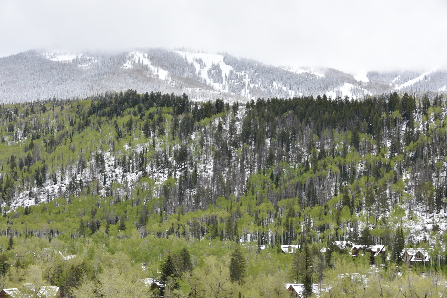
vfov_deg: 19.5
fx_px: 869
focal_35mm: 70
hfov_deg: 28.8
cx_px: 224
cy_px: 149
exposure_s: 1/250
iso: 100
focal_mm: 70
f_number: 8
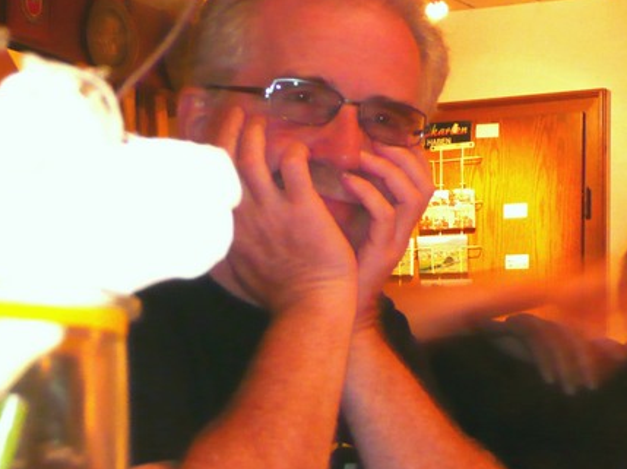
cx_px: 415
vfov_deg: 11.7
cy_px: 229
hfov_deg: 15.6
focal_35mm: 126
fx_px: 2280
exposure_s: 1/8
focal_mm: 11.8
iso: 200
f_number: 4.6
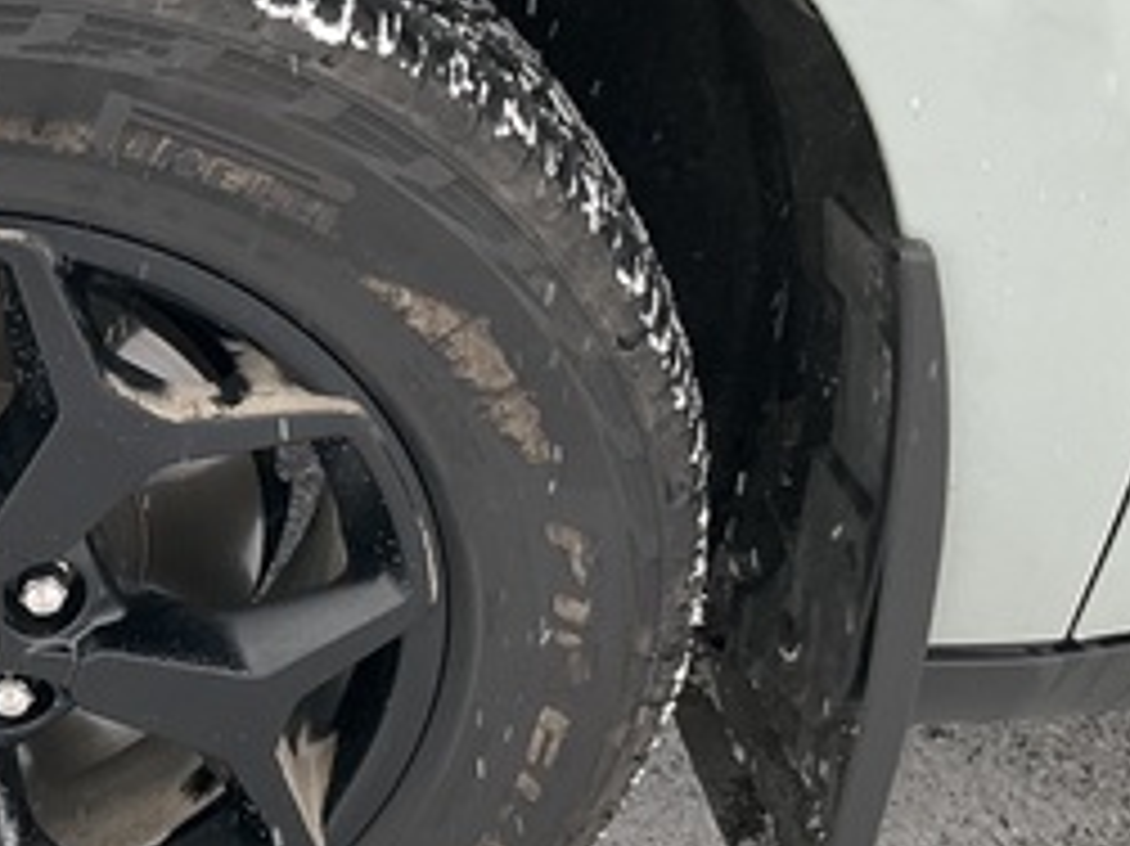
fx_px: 2414
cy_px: 464
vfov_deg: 19.9
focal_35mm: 74
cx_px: -68
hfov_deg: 24.8
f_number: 1.8
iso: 64
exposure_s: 1/81
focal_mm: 3
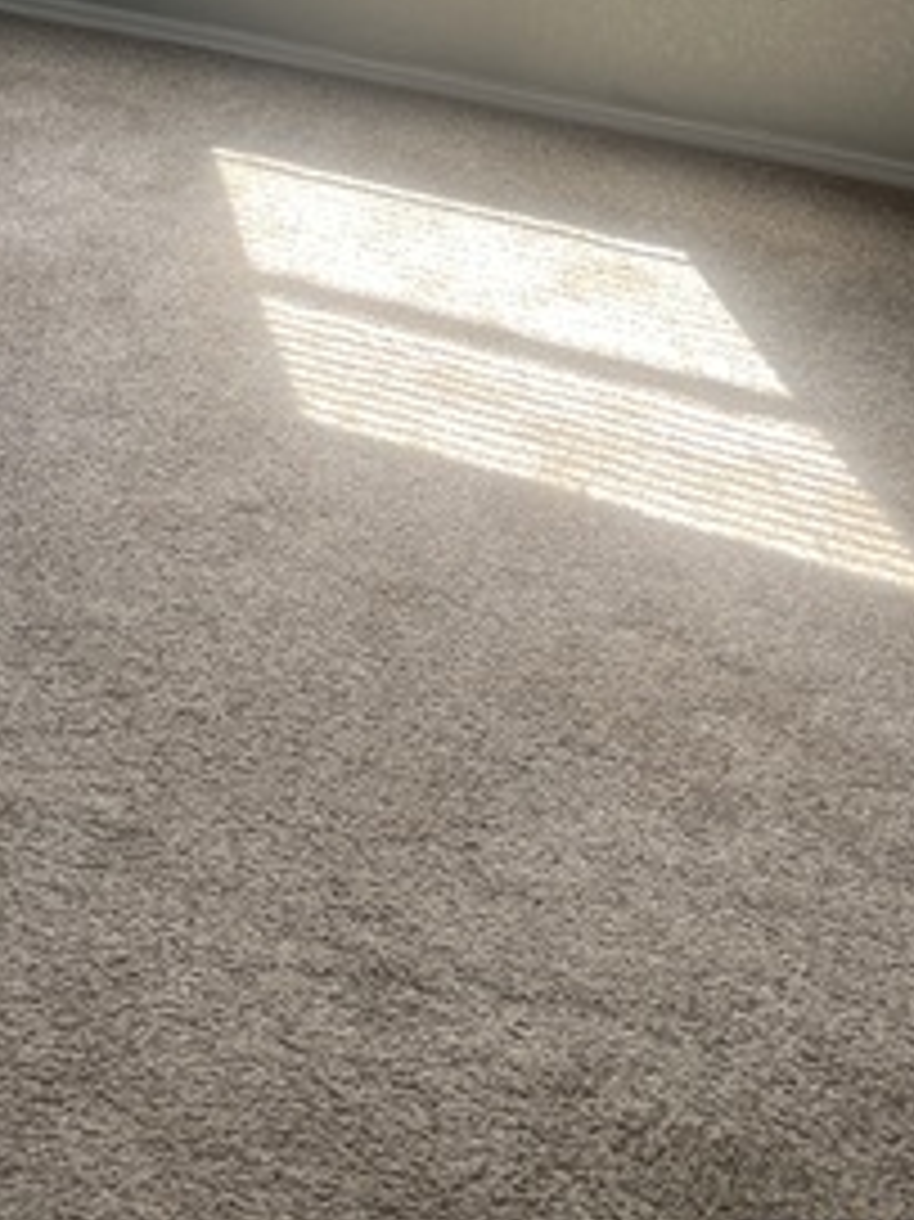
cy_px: -176
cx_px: 14
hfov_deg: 23.8
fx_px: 2079
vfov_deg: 29.1
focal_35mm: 59
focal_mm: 5.1
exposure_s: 1/120
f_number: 1.6
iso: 64
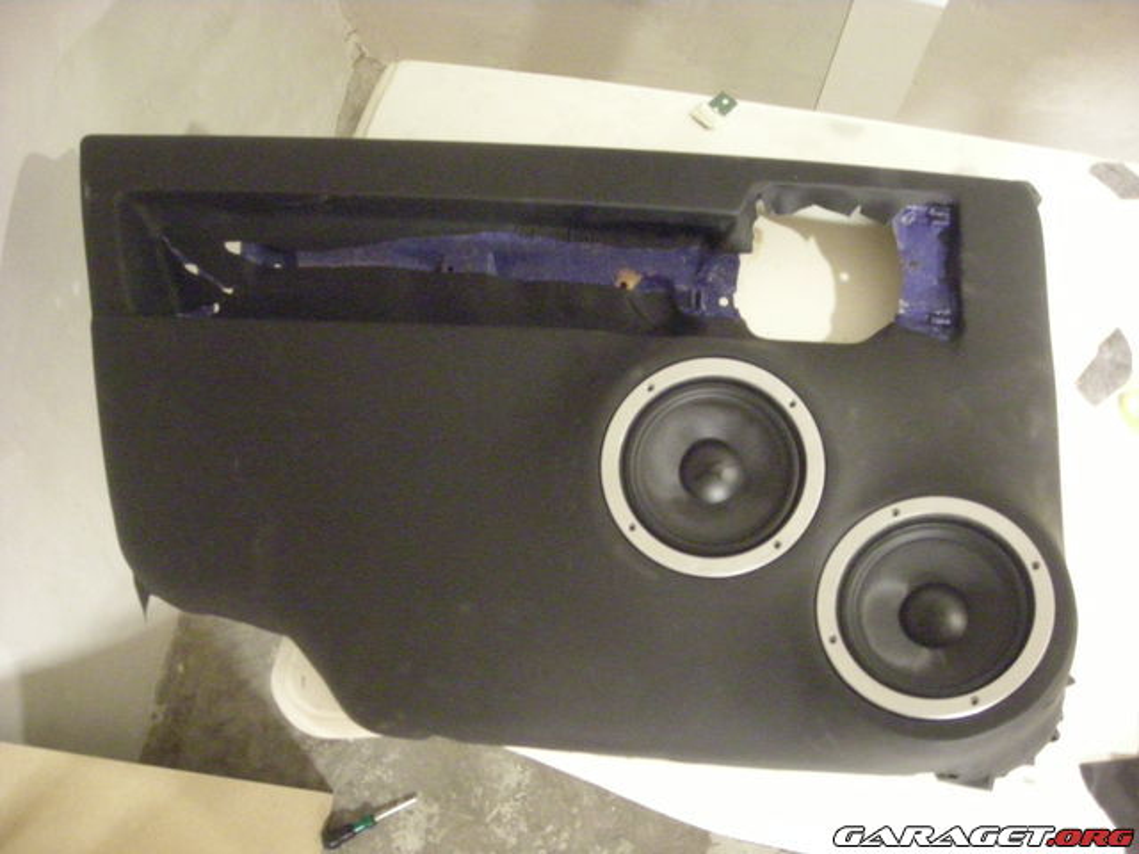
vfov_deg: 40.7
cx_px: 570
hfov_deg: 52.6
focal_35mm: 35
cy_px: 427
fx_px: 1152
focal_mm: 5.7
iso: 800
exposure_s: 1/5.3
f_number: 2.8
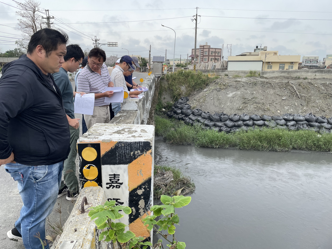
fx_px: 249
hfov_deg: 67.3
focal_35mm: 26
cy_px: 124
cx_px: 166
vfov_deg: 53.1
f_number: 1.6
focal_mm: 4.2
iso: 32
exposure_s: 1/1208
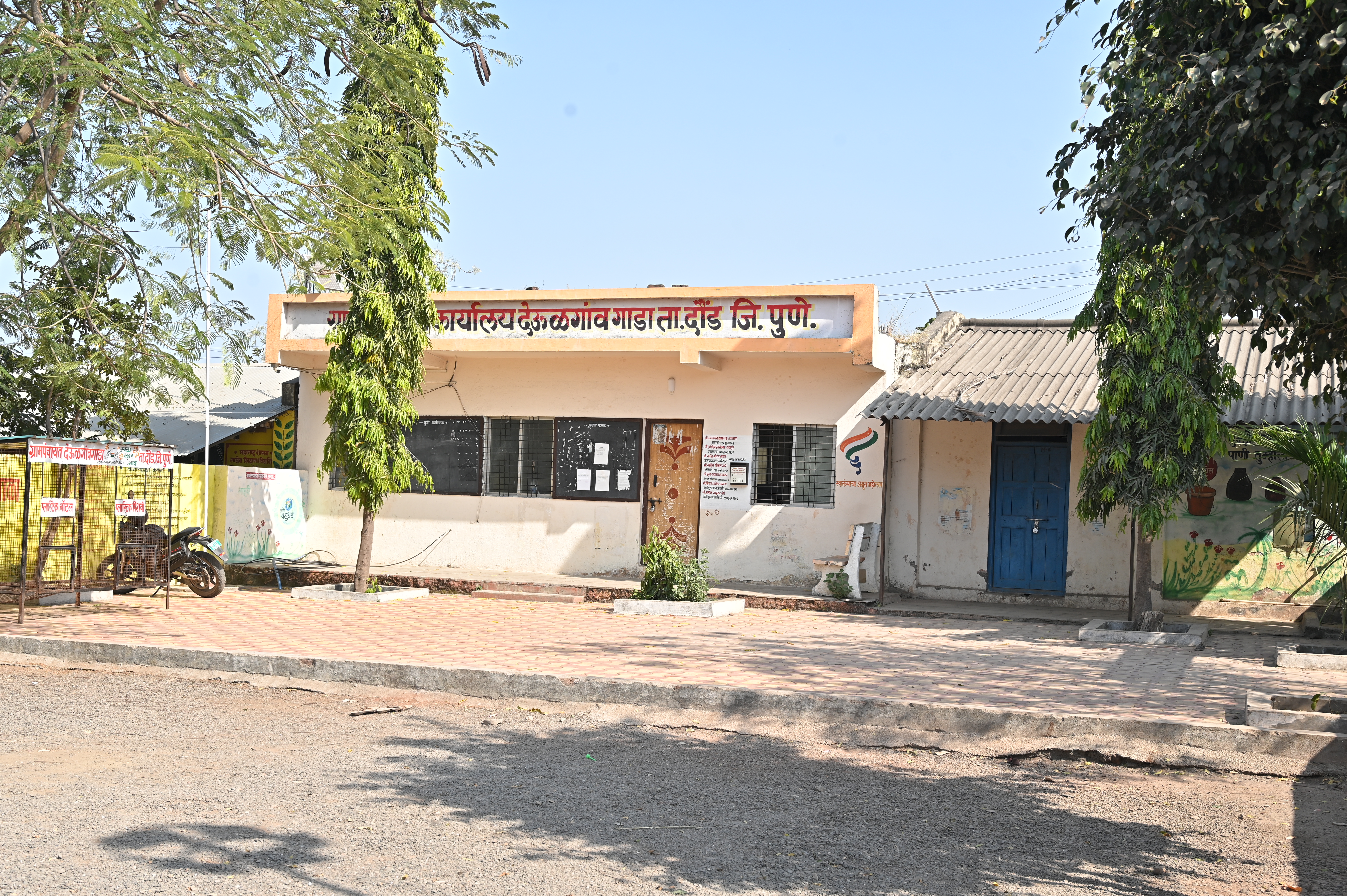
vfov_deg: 32.6
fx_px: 1533
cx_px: 674
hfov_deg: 47.4
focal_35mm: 41
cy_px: 448
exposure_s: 1/125
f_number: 8
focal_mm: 41
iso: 100
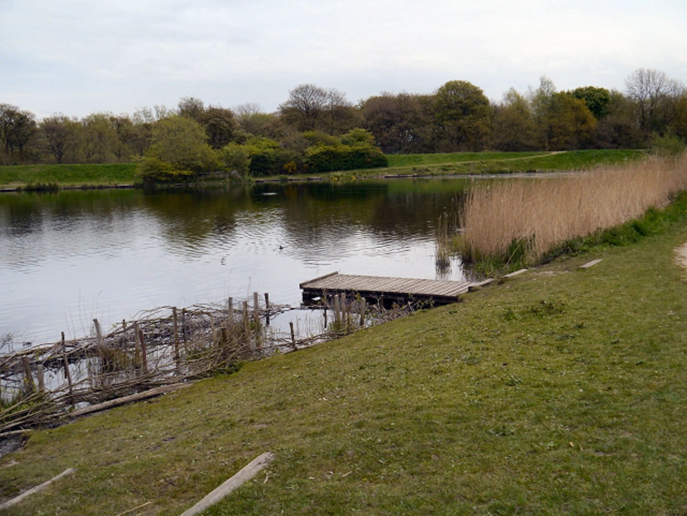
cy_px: 258
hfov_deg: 46.8
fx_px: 794
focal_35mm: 40
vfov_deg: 36.0
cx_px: 344
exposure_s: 1/320
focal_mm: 20
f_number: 5
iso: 400
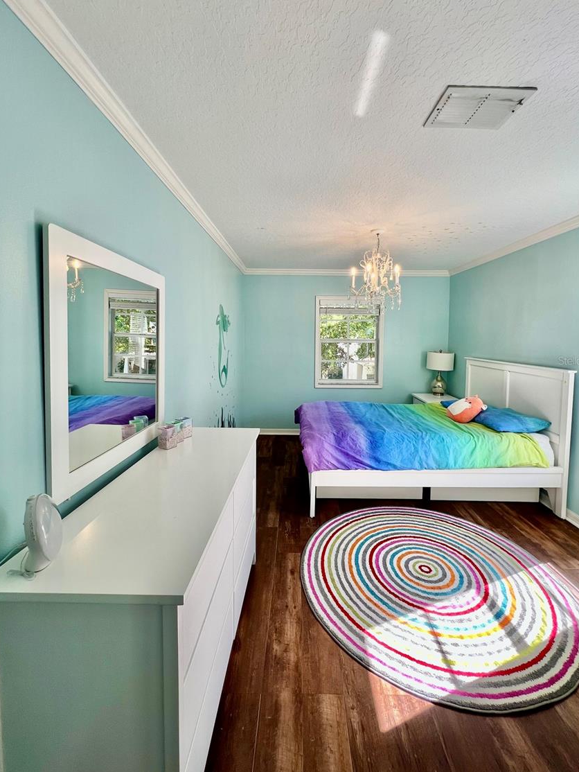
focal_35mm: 14
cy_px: 360
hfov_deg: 85.7
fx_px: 312
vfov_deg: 101.9
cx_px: 296
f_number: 1.8
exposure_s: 1/120
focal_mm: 1.57
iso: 50
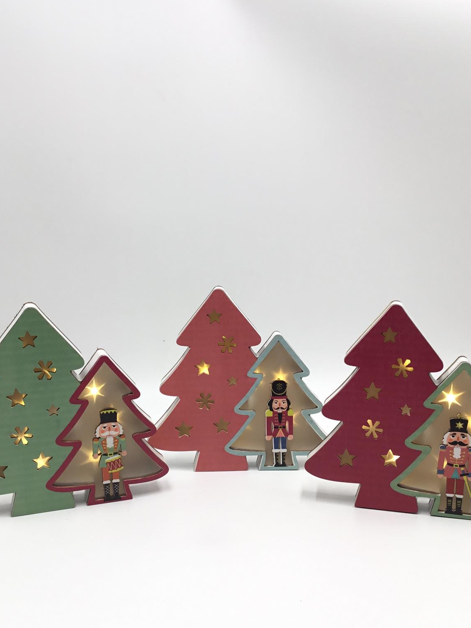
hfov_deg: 36.0
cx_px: 235
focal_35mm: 40
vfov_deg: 46.8
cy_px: 338
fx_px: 726
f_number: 2.4
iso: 25
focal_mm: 3.3
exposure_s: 1/120
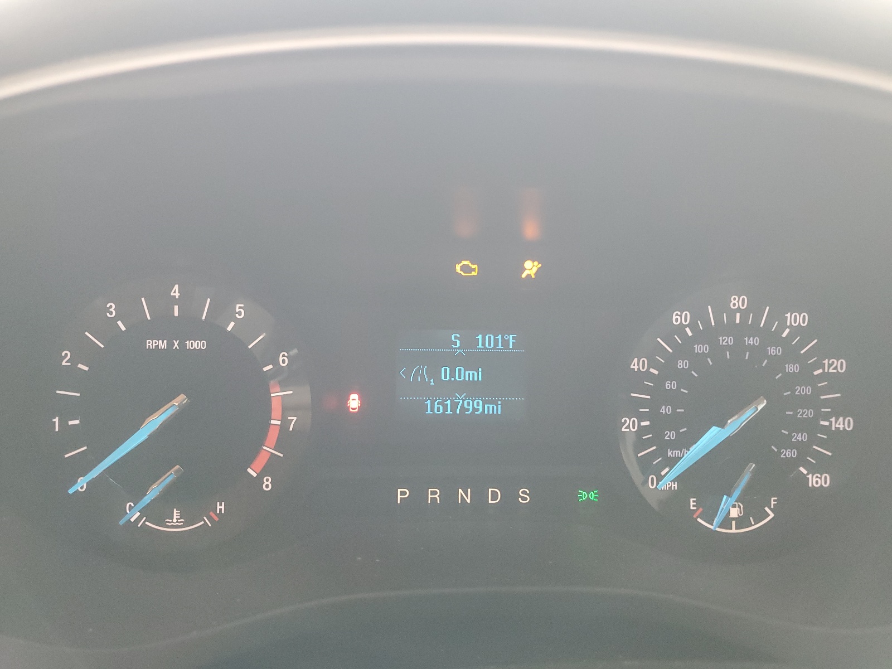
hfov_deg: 67.3
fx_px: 670
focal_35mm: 26
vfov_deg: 53.1
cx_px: 446
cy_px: 334
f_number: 1.5
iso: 310
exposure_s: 1/60.2
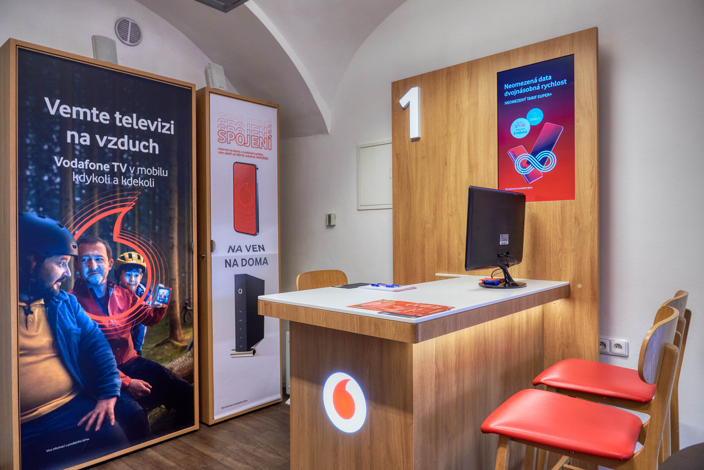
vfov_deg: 53.2
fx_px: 469
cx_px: 352
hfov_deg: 73.7
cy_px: 235
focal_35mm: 24
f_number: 8
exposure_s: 1/30
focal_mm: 24
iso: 900
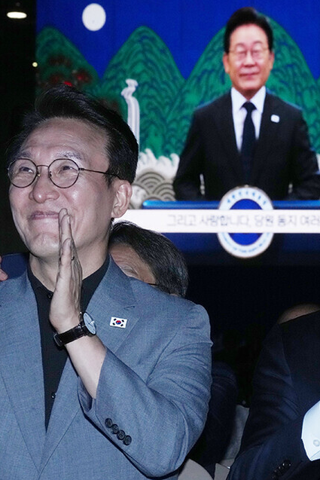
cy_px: 240
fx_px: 3291
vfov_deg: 8.3
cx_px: 191
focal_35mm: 247
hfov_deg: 5.6
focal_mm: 164
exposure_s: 1/60
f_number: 22
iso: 3200
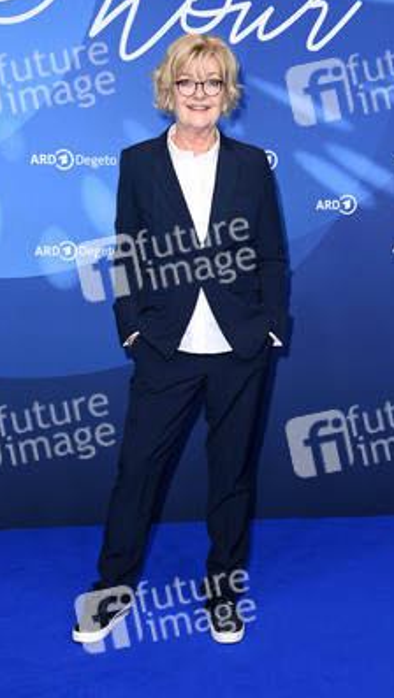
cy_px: 348
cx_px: 216
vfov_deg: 35.4
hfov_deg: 20.4
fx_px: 1093
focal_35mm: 59
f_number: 5.6
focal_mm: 56
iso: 1000
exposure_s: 1/250
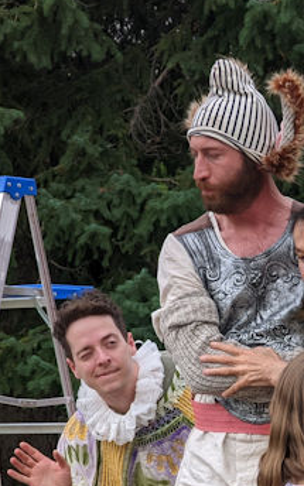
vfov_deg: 8.1
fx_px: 3407
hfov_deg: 5.1
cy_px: 408
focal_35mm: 257
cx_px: 315
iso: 31
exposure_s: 1/90
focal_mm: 19
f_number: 3.5
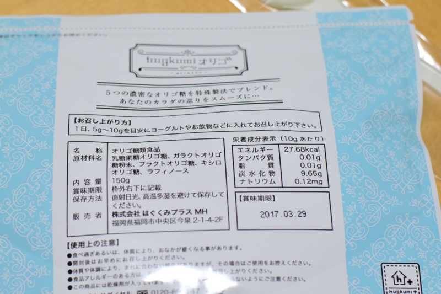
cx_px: 220
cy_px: 147
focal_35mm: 75
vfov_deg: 18.2
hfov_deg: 27.0
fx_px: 919
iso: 4000
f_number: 4.5
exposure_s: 1/400
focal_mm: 50
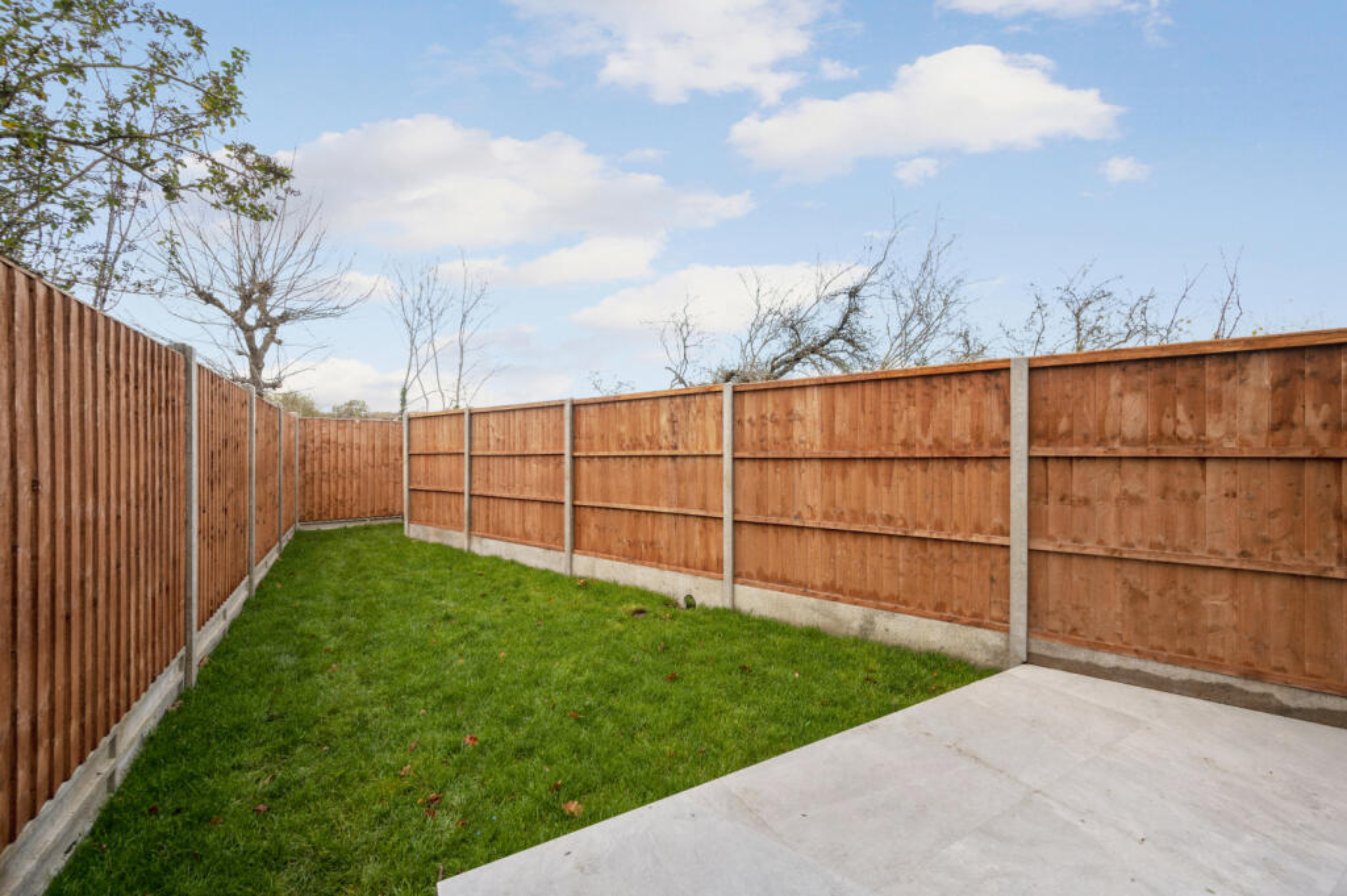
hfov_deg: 104.3
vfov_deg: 81.1
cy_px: 448
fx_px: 523
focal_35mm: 14
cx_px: 674
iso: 200
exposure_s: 1/50
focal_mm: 14
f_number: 8
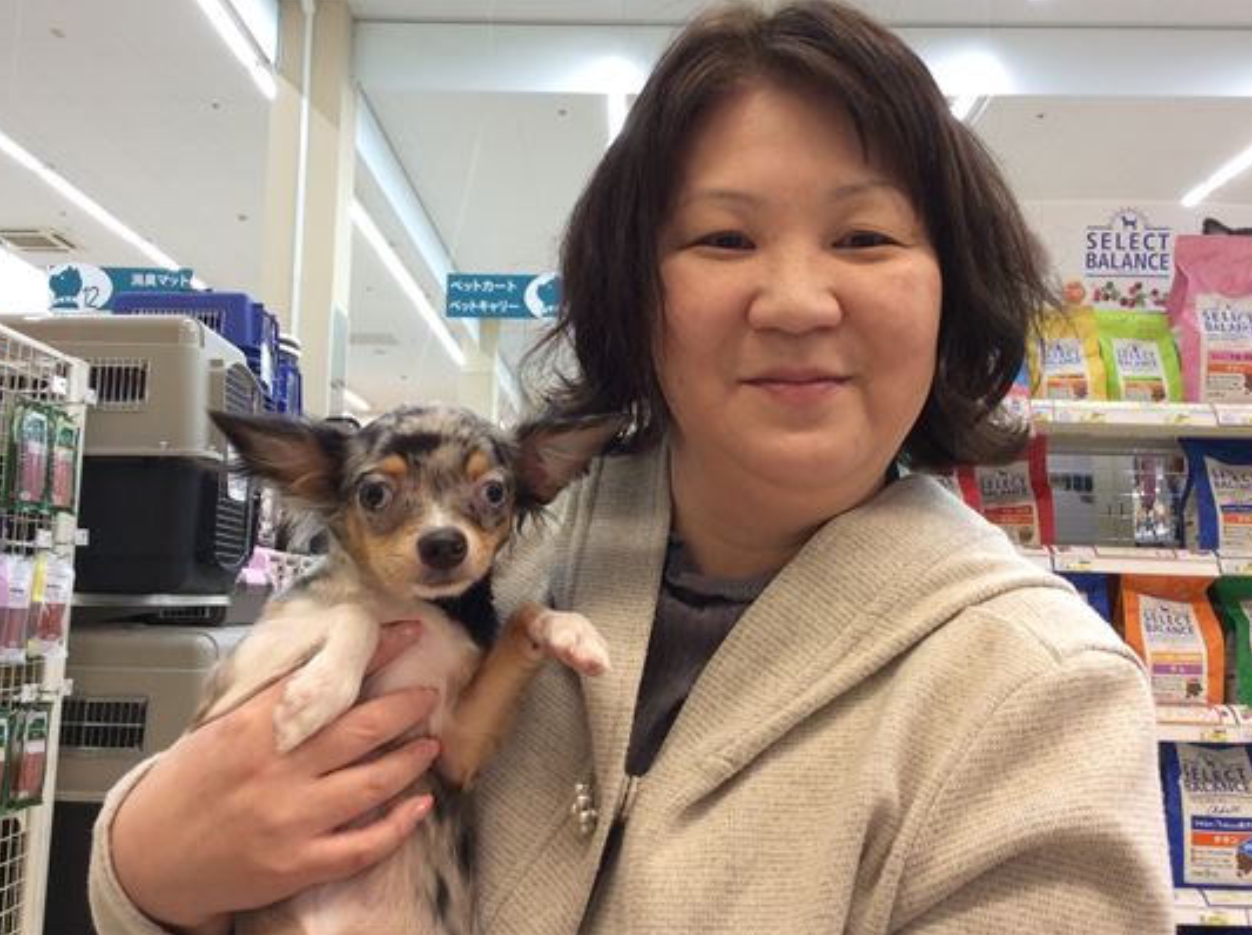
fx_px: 1300
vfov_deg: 39.5
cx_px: 601
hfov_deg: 51.4
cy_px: 413
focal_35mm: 36
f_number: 2.4
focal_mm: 3.3
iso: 64
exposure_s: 1/24
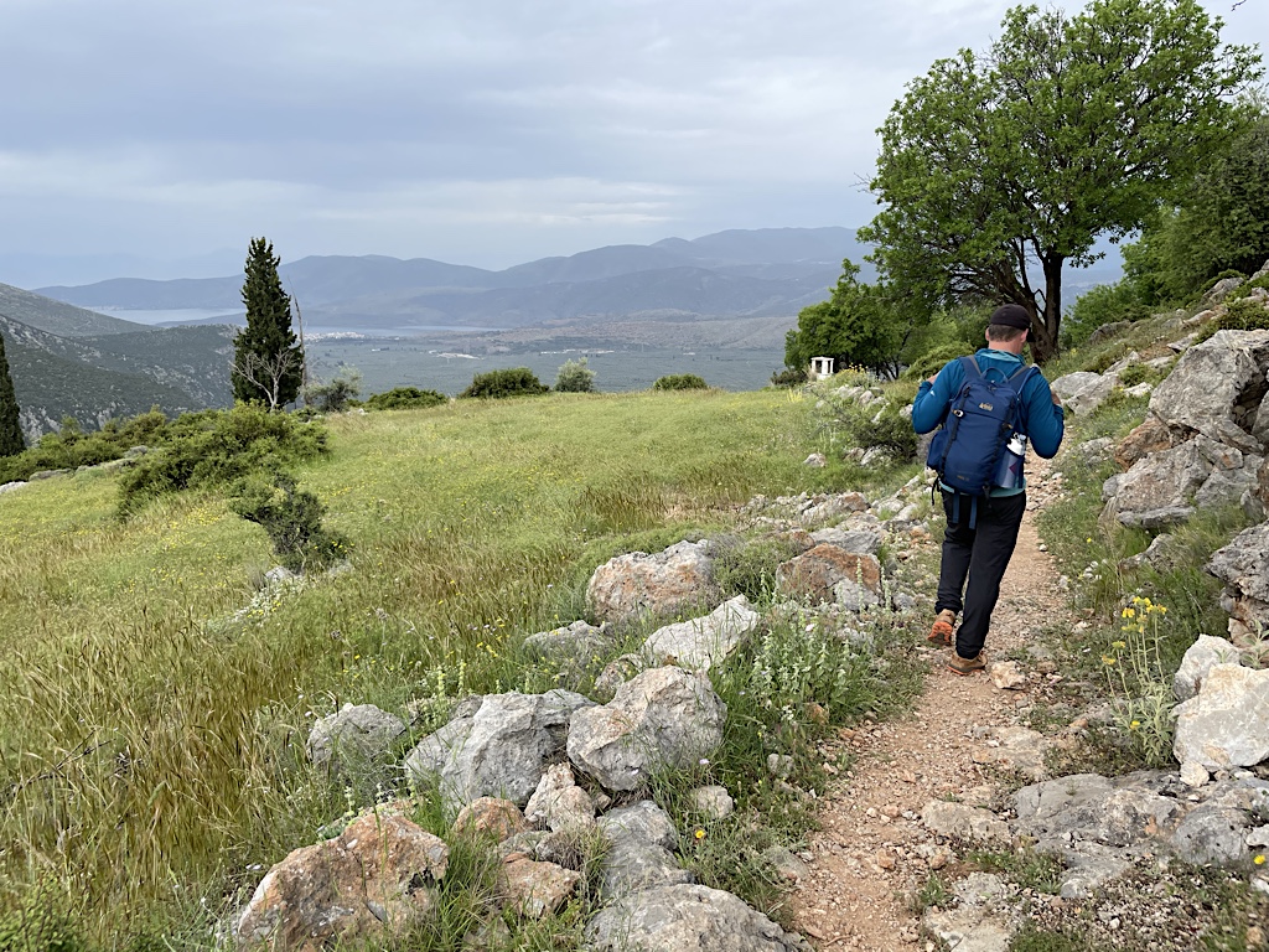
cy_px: 476
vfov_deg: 53.1
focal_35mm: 26
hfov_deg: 67.3
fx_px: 953
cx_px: 634
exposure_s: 1/963
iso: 32
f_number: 1.6
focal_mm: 4.2
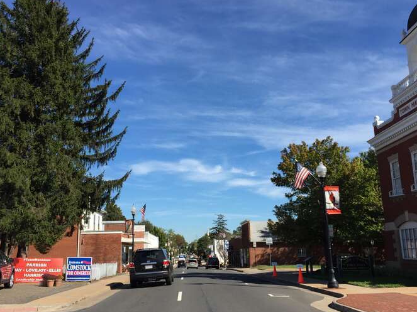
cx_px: 217
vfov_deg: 40.7
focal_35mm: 35
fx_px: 422
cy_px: 163
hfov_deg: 52.6
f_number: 2.2
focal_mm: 4.15
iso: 32
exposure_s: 1/1883
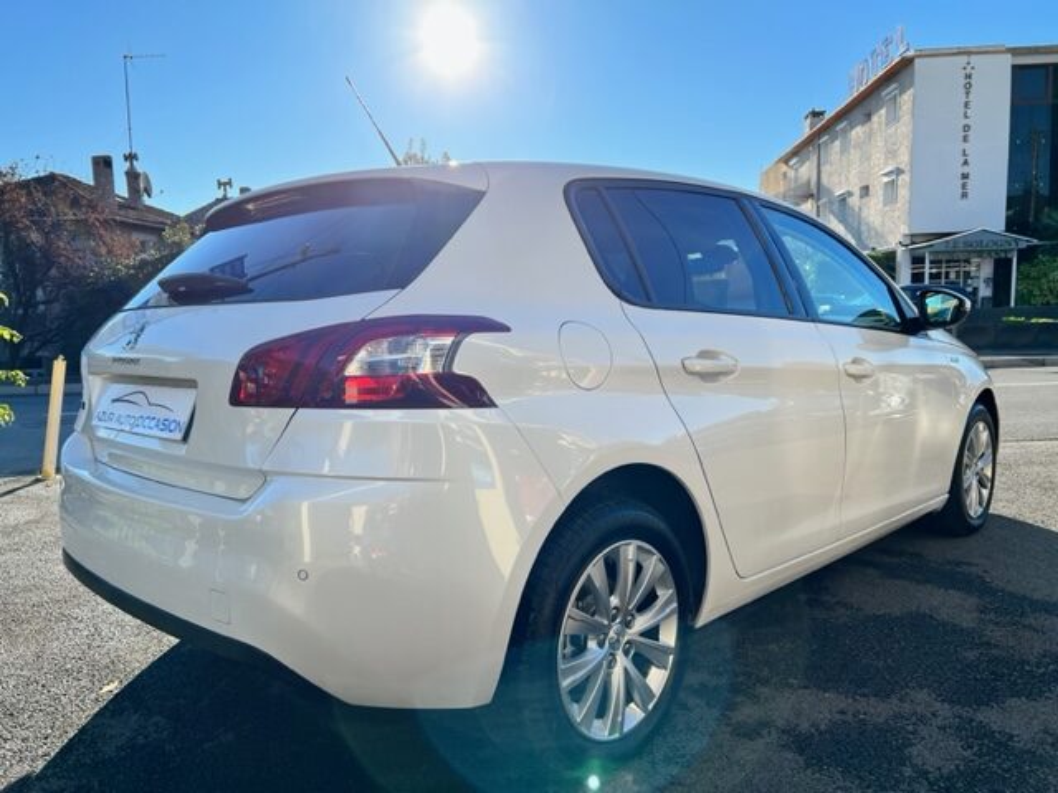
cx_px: 529
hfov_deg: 67.3
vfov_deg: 53.1
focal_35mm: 26
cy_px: 396
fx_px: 795
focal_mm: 5.7
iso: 50
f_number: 1.5
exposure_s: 1/2915
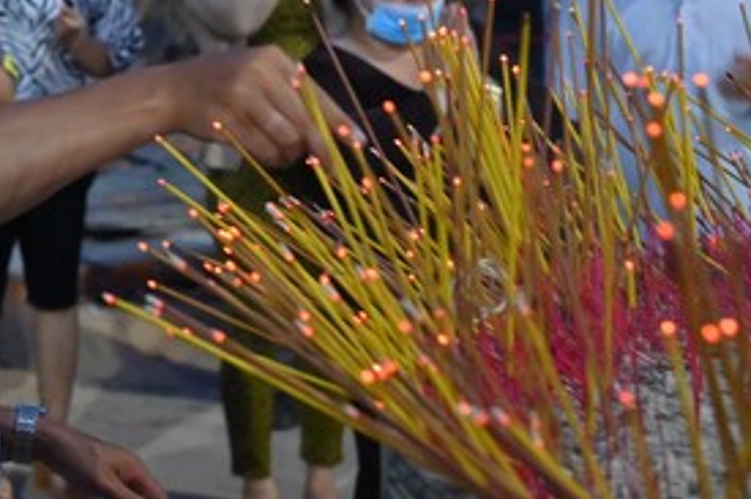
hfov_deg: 16.7
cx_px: -126
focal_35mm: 118
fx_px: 2460
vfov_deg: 11.4
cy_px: -86
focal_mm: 50
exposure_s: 1/60
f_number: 5
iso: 2000
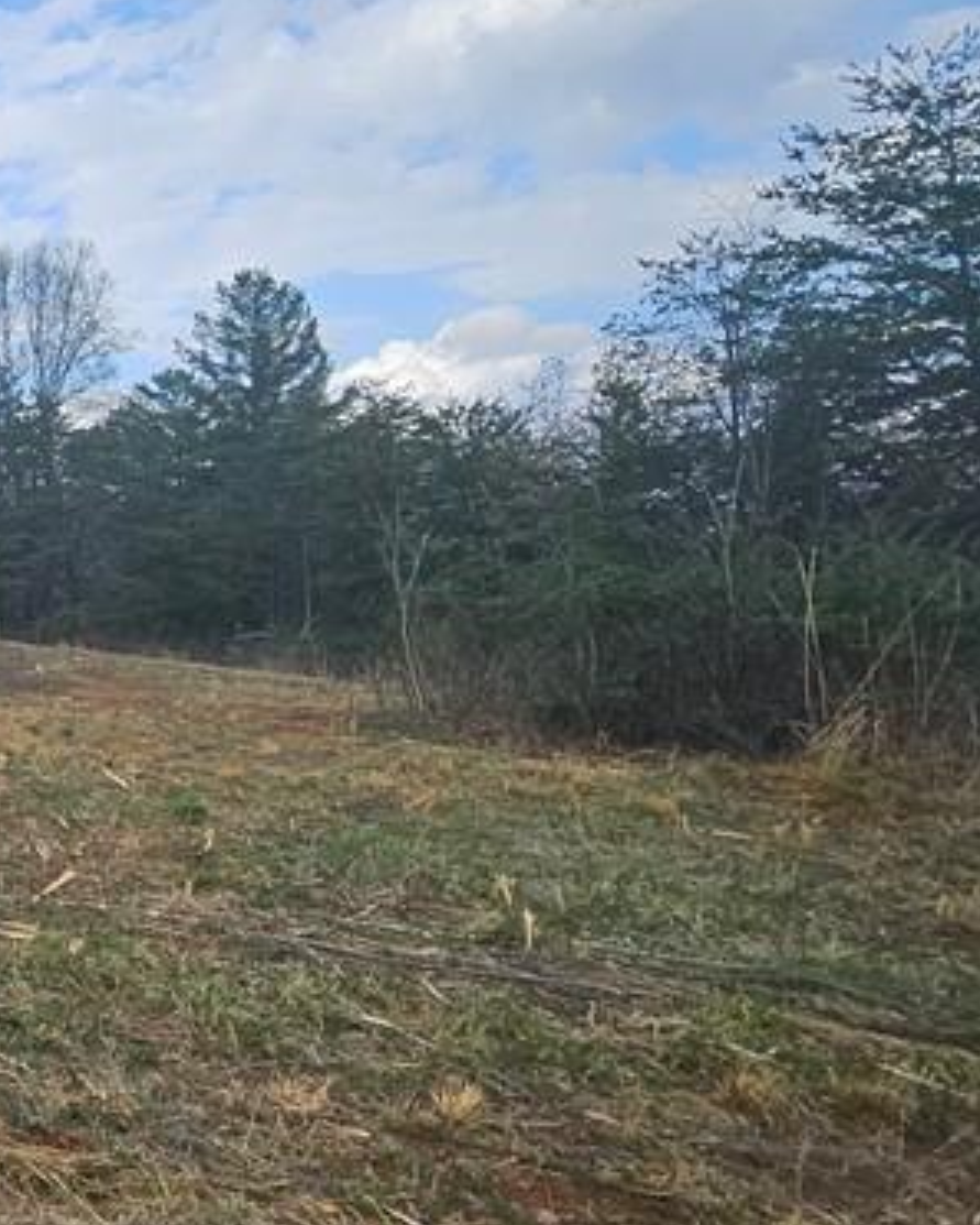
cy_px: 617
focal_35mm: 35
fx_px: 1268
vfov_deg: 51.5
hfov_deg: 27.5
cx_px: -518
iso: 40
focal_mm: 1.74
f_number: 2.2
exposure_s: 1/825
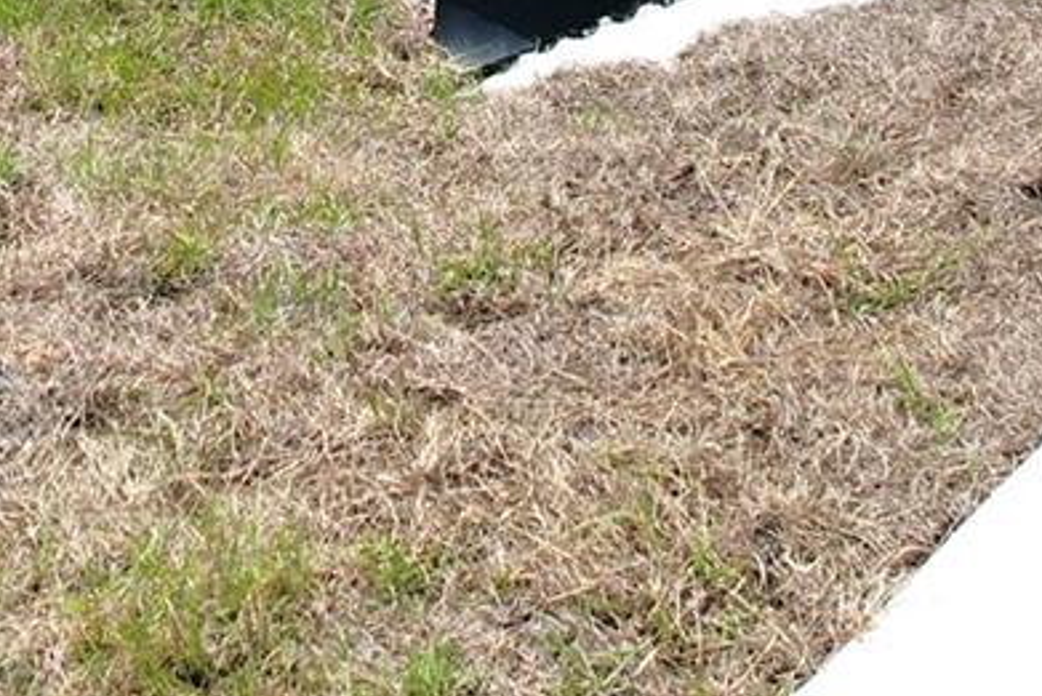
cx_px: 168
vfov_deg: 13.3
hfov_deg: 22.2
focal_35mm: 90
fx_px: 2606
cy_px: -656
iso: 110
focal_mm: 8.38
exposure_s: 1/3200
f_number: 2.8
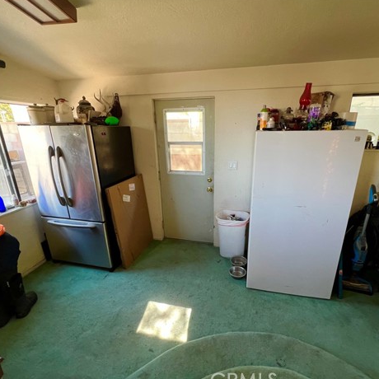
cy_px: 194
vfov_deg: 87.4
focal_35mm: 16
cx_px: 201
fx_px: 198
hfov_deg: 87.3
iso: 200
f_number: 1.8
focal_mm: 1.57
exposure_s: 1/60
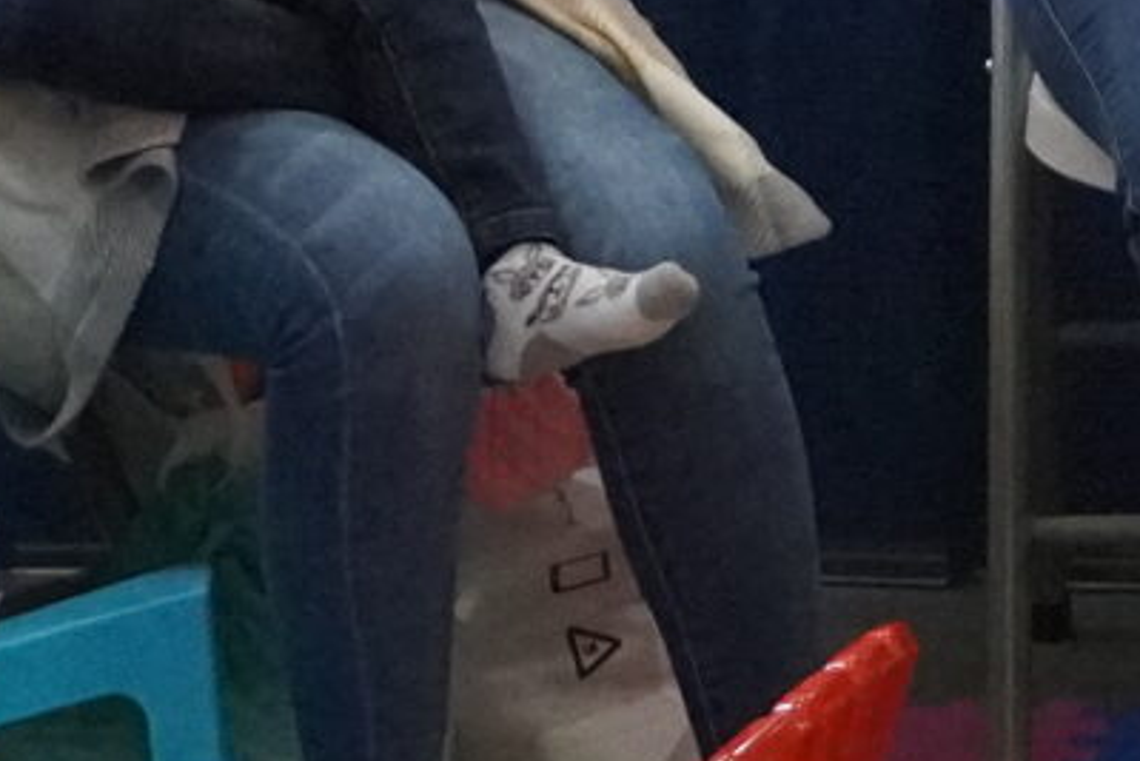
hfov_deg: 5.1
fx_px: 12766
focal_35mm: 403
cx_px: 1830
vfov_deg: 3.4
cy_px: -372
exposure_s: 1/80
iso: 6400
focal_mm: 42
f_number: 5
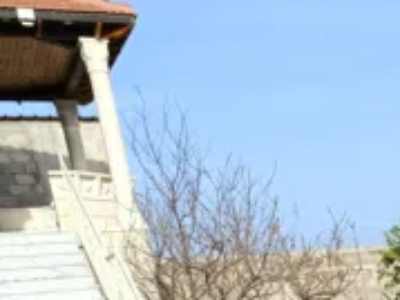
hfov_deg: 18.6
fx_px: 993
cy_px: 506
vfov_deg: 15.3
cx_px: 682
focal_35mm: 86
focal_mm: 5.24
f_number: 1.7
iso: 50
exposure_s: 1/377
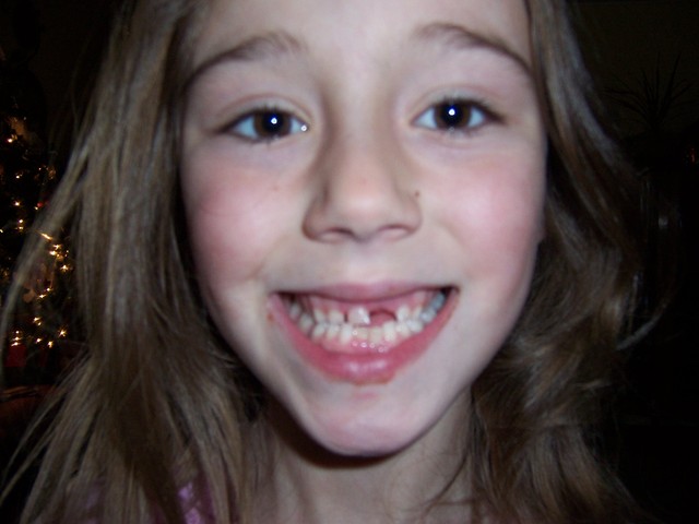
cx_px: 350
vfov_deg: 42.9
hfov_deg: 55.4
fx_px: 666
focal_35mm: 33
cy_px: 262
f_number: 2.8
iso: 140
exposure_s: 1/60
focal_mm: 5.5
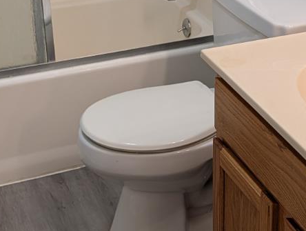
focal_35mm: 81
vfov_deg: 18.0
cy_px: 28
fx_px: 718
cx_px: 299
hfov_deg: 23.2
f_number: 1.68
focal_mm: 6.9
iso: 148
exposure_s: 1/120
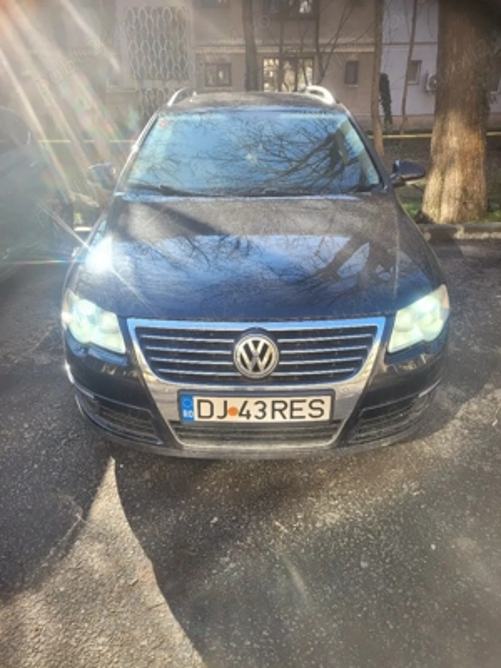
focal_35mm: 26
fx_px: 502
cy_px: 334
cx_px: 250
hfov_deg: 53.1
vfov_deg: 67.3
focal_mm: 5.4
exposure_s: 1/270
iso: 40
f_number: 1.8
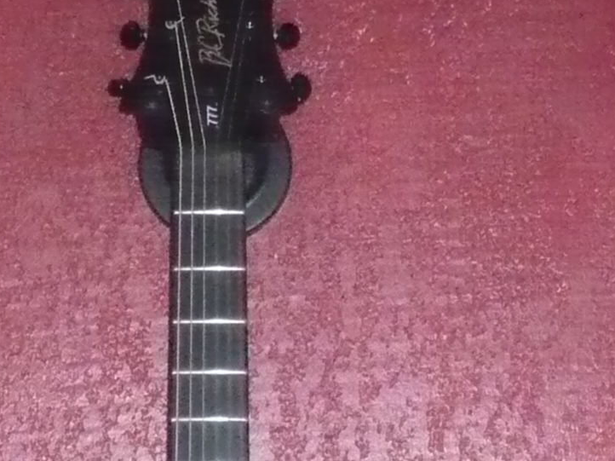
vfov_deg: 9.5
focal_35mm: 149
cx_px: 210
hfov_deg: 13.2
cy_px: 781
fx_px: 2646
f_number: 2.8
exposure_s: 1/30
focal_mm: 5.8
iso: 1250
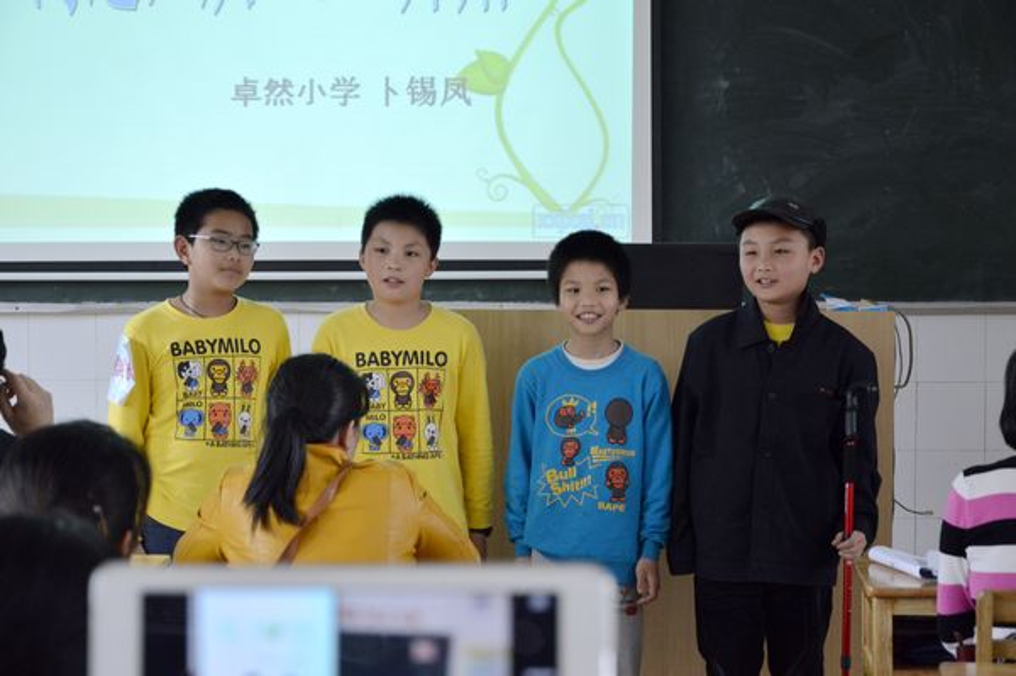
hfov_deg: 23.4
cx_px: 508
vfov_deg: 15.7
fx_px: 2453
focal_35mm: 87
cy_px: 338
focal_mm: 58
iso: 1100
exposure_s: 1/60
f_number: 5
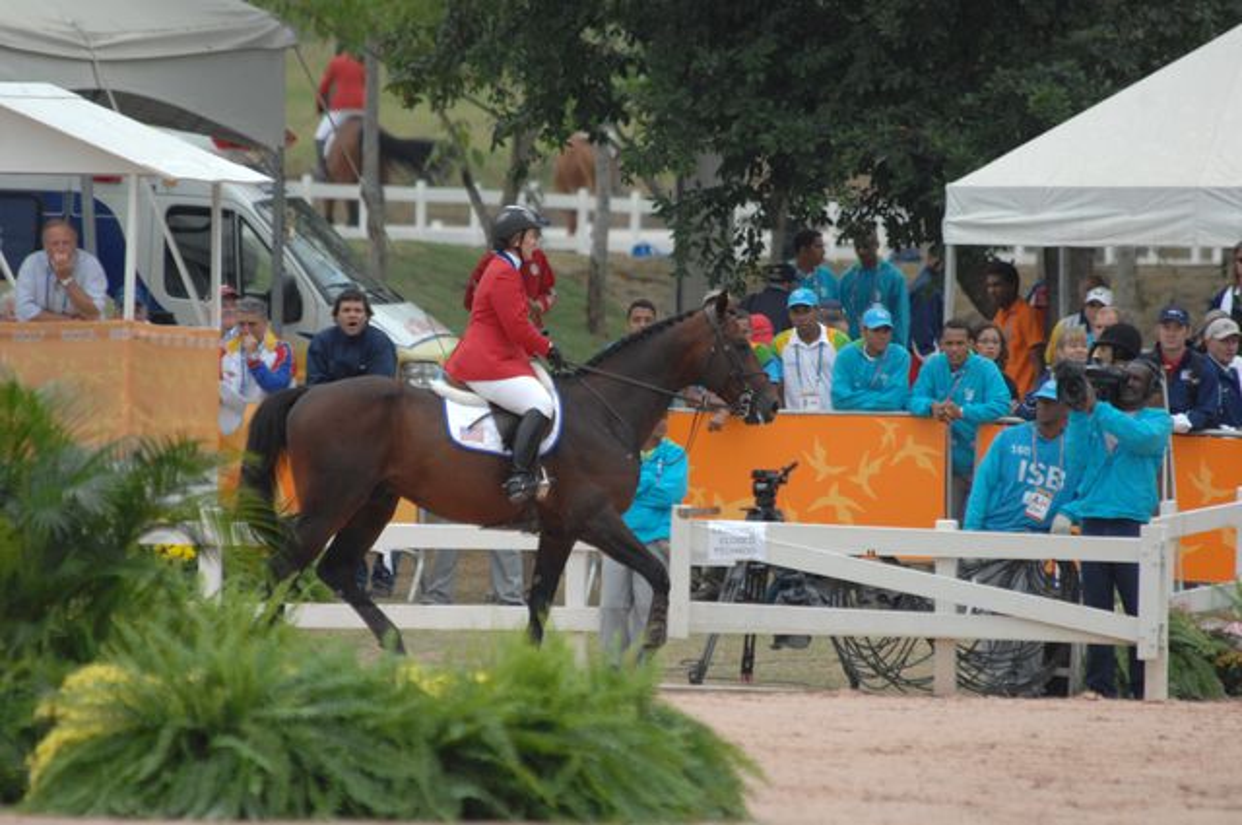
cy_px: 412
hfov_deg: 3.4
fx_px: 20674
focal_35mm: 600
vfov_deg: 2.3
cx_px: 621
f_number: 5.6
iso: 640
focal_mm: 400
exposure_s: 1/400
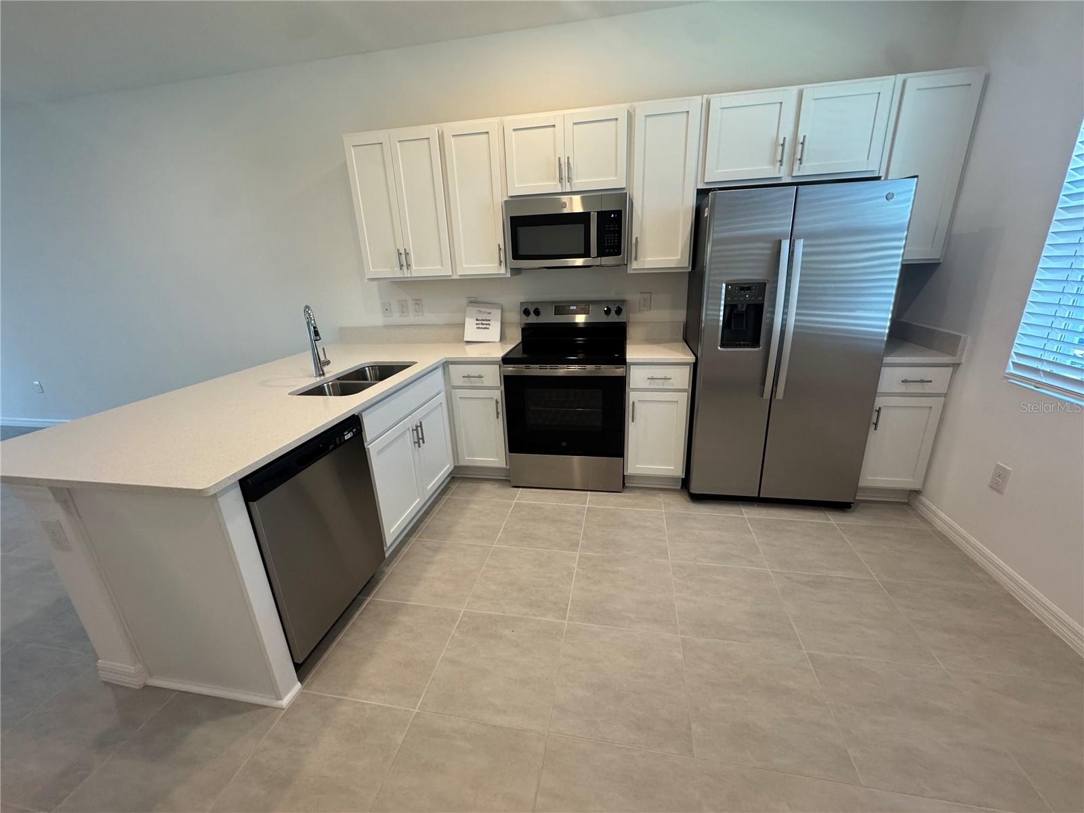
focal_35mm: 14
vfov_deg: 85.7
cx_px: 542
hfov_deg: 102.1
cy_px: 406
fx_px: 438
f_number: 2.2
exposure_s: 1/120
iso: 250
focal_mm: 2.22
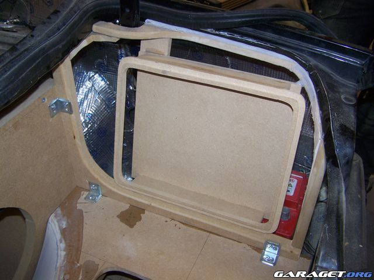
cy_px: 140
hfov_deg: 49.0
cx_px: 187
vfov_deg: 37.7
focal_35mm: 38
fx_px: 411
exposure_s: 1/60
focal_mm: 6.3
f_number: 2.8
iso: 80
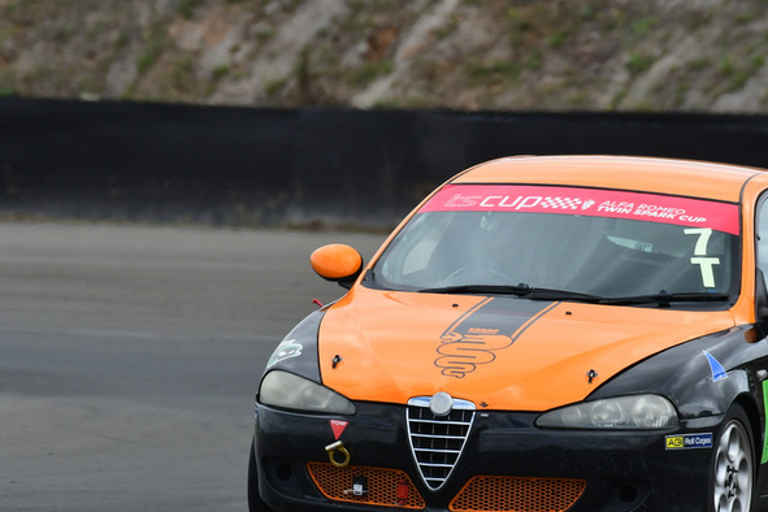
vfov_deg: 1.4
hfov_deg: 2.0
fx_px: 21673
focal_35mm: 1016
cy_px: 248
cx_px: 476
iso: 500
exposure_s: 1/640
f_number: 10
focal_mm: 500
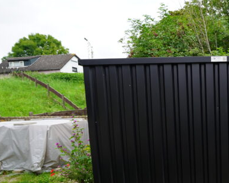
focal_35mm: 30
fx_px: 204
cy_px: 129
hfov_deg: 49.4
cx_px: 222
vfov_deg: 47.4
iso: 100
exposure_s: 1/200
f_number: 5
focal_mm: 12
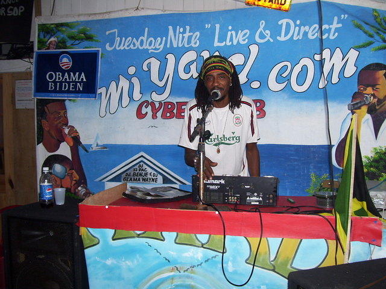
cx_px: 193
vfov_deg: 39.7
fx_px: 401
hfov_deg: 51.4
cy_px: 144
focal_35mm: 36
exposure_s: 1/60
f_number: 2.7
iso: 100
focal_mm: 6
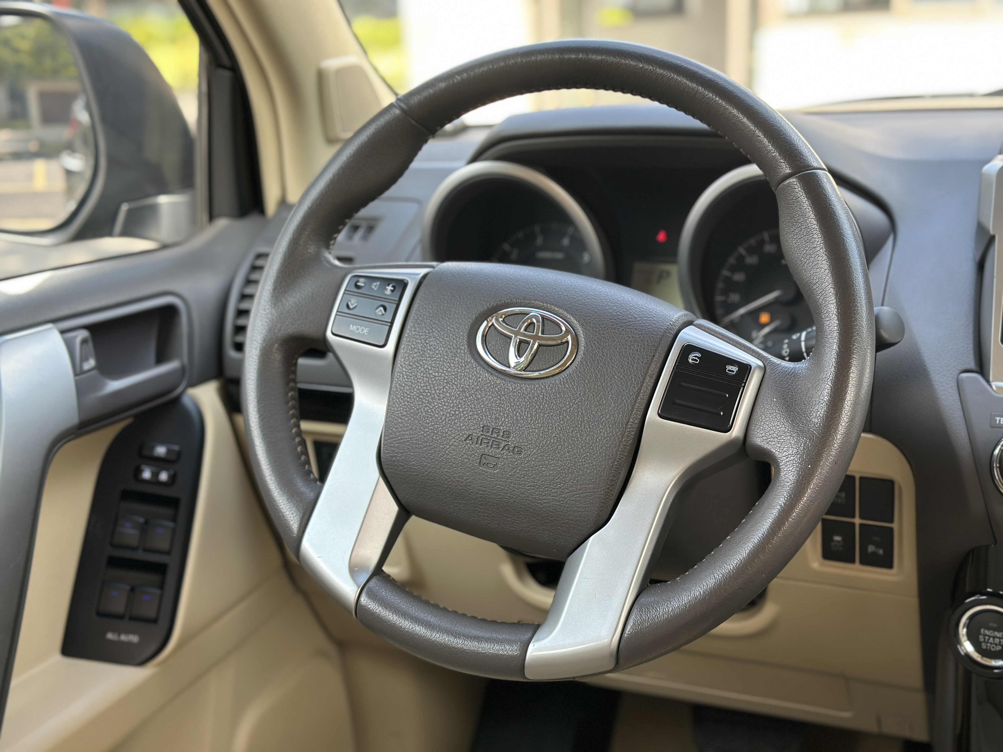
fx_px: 1391
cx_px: 502
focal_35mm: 48
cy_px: 376
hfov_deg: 39.7
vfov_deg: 30.3
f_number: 1.78
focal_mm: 6.86
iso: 80
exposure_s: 1/244
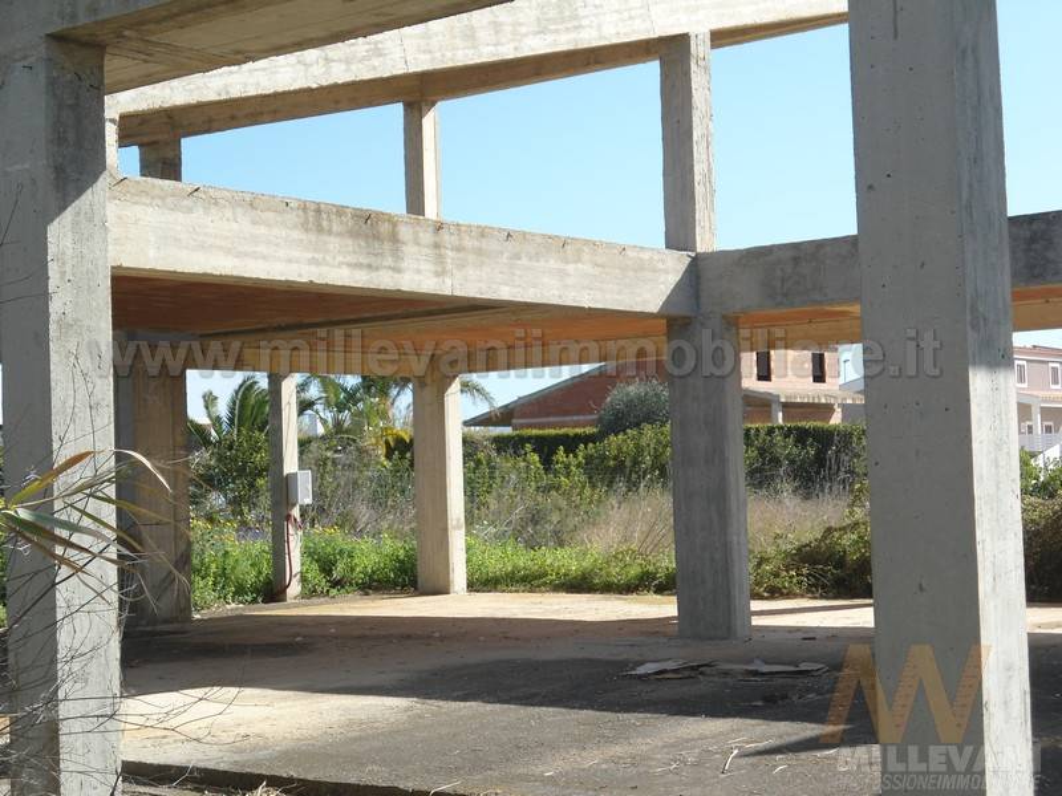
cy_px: 398
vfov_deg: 23.3
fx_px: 1933
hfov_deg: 30.7
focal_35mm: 63
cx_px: 531
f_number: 4.2
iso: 80
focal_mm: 11.2
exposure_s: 1/400
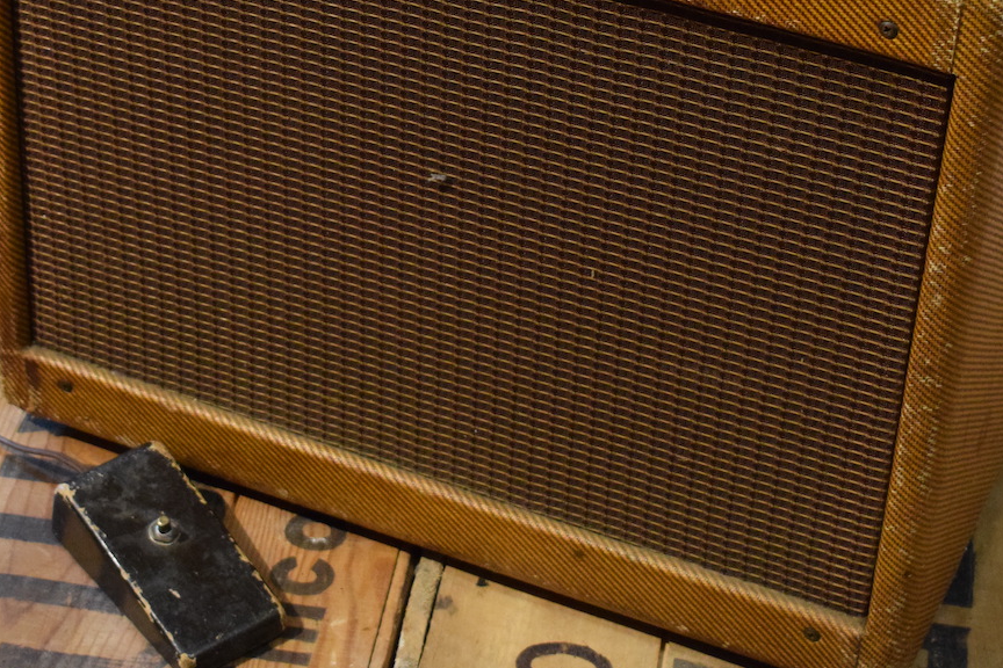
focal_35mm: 99
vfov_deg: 13.8
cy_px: 133
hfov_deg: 20.6
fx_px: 2758
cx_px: 533
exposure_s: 1/30
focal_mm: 38
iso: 3200
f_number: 4.8
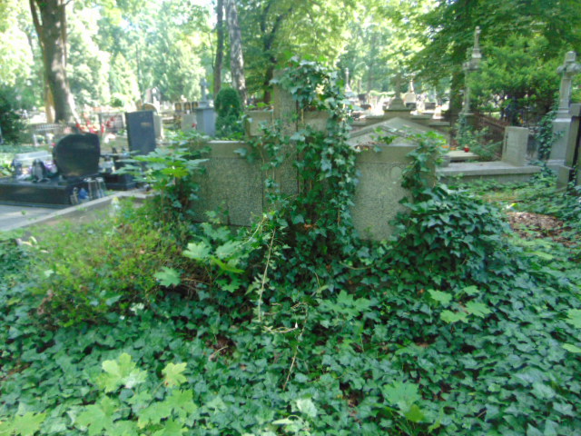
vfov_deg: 54.9
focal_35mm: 25
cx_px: 290
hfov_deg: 69.4
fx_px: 420
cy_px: 218
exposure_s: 1/100
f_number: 3
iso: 200
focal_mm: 4.5
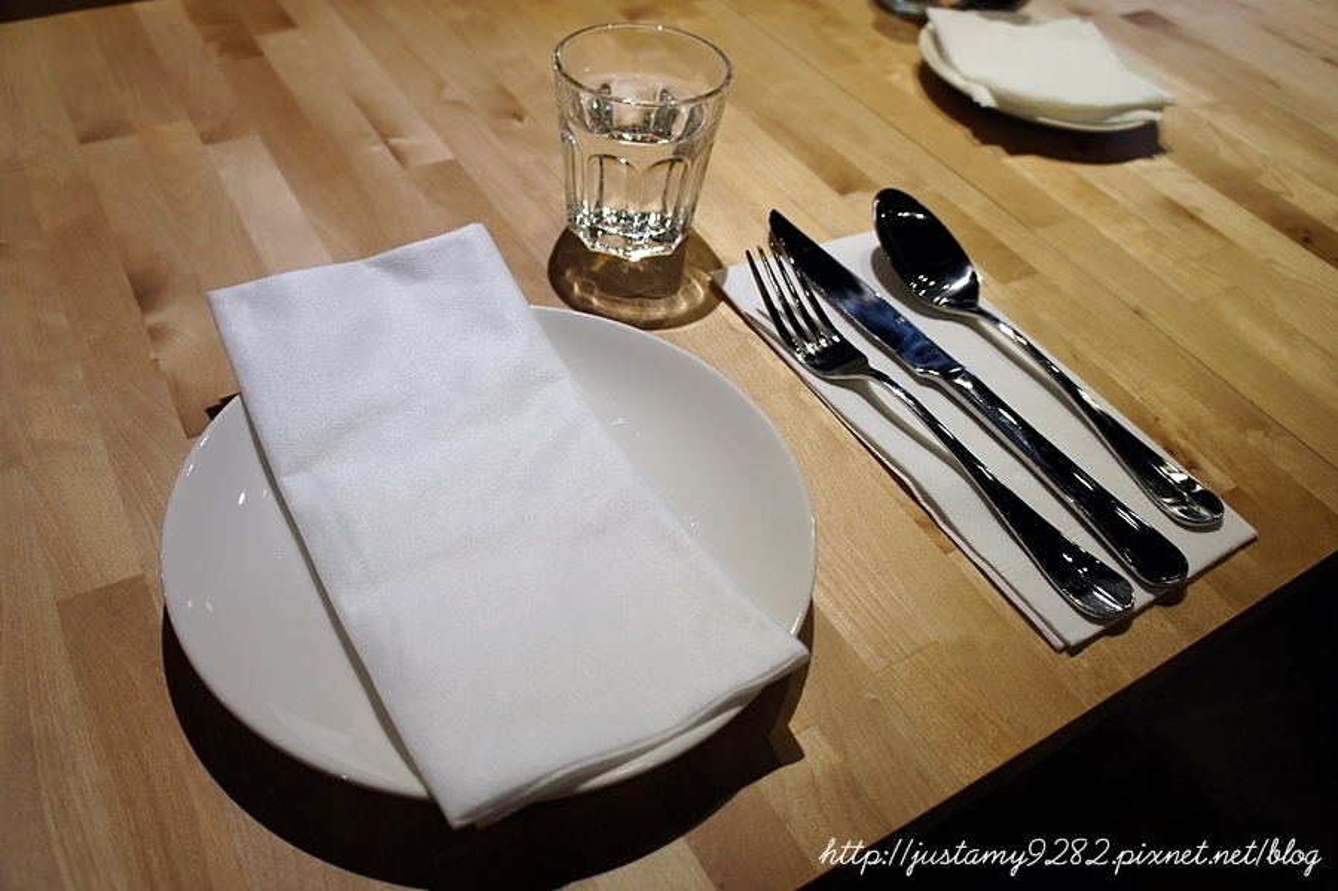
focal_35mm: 27
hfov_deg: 67.4
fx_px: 1003
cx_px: 669
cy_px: 446
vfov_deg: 47.9
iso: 250
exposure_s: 1/30
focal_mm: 18
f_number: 3.5
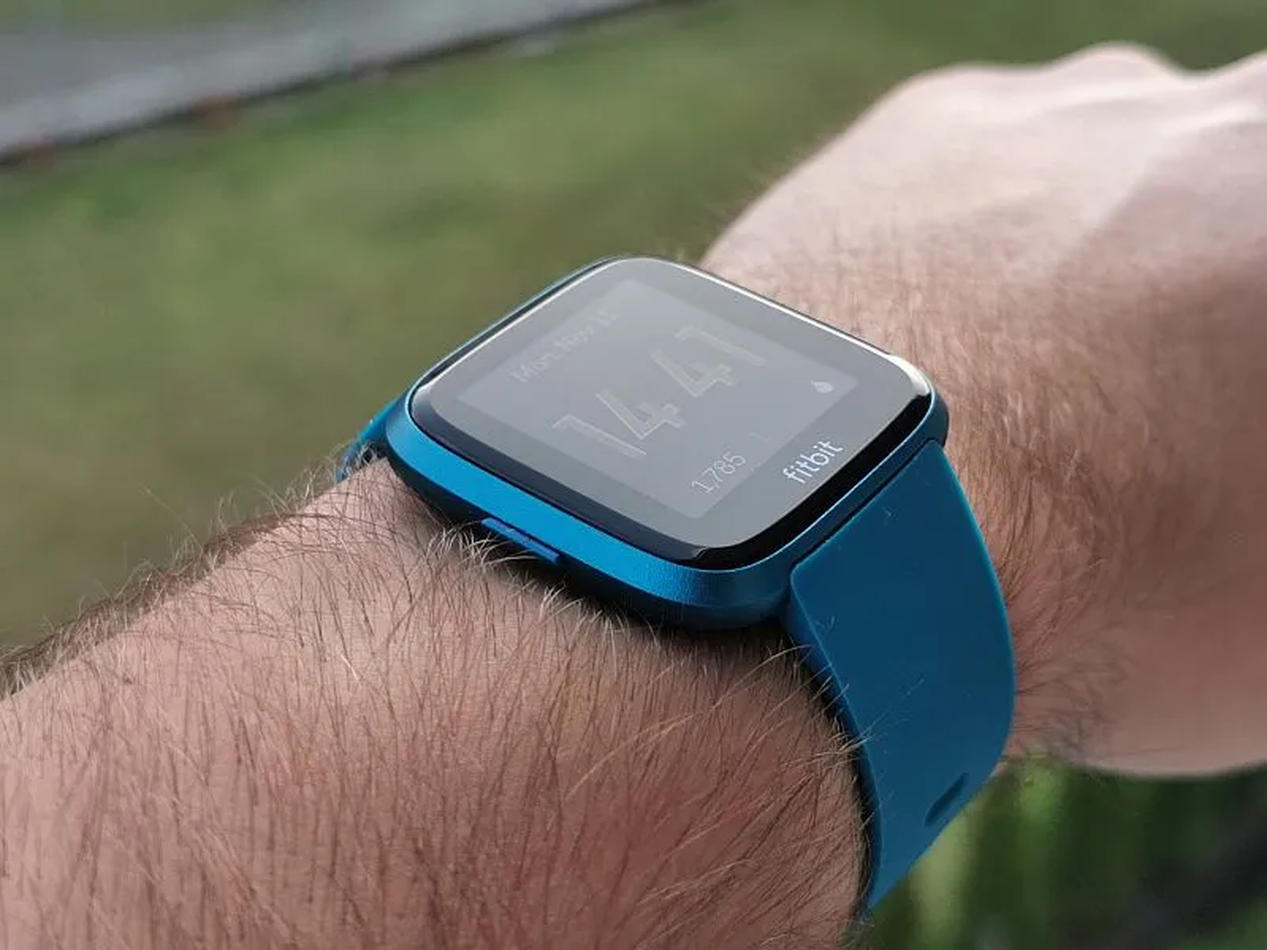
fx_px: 1976
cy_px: 475
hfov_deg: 35.5
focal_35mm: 54
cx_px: 634
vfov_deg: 27.0
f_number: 1.6
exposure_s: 1/295
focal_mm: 5.56
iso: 50
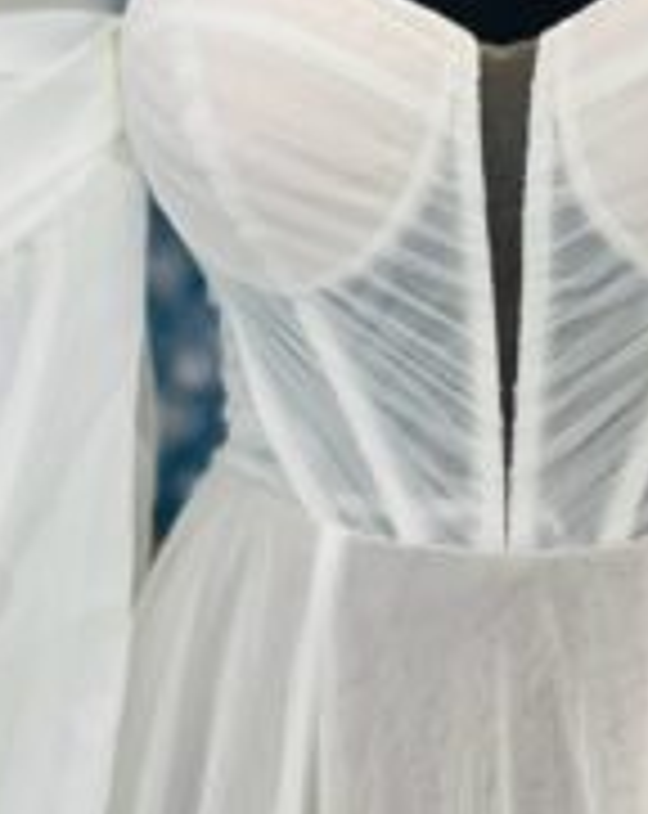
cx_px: 446
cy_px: 200
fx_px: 1443
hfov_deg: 25.1
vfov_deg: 31.0
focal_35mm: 60
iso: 40
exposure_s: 1/100
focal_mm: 5.1
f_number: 1.6
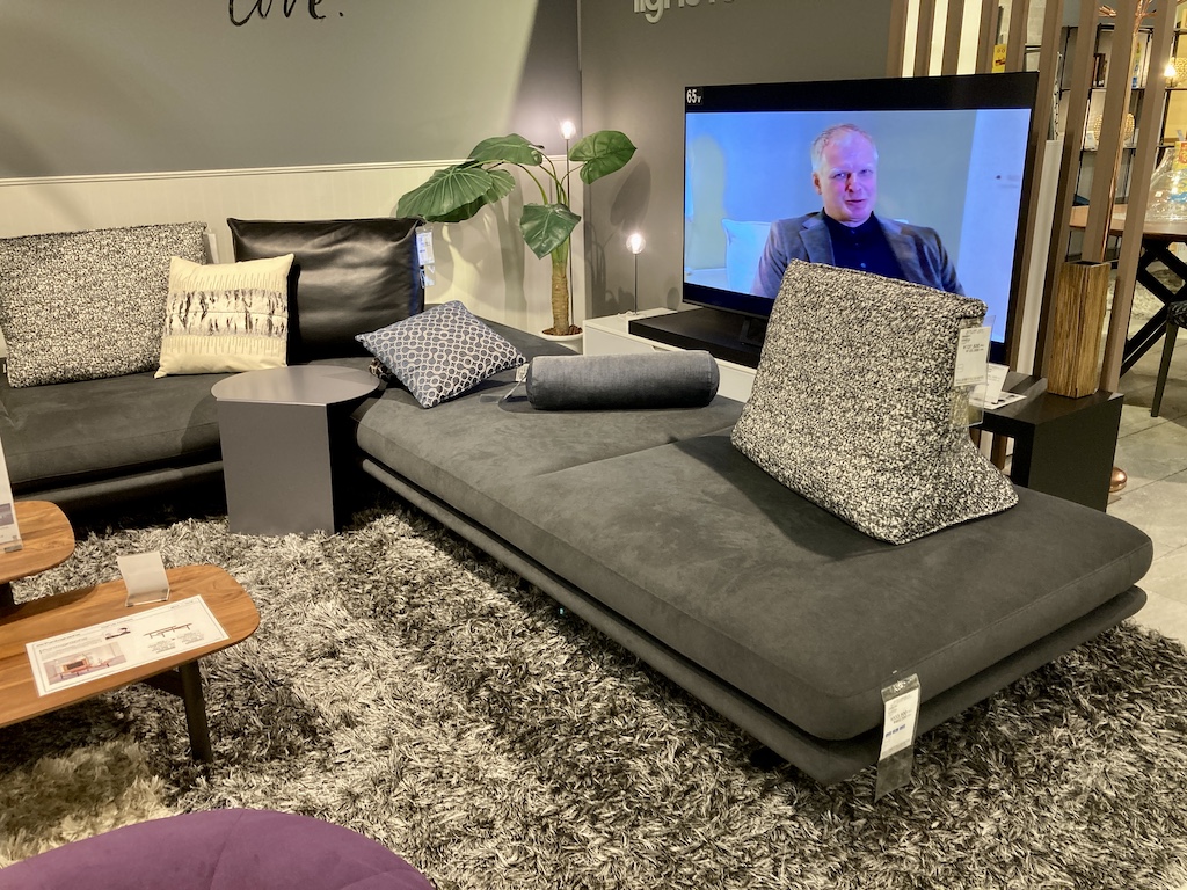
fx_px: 960
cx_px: 594
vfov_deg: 49.7
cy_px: 445
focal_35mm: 28
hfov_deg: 63.4
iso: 160
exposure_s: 1/60
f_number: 1.8
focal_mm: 3.99
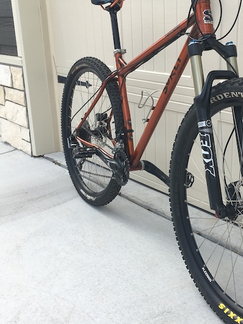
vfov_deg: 43.9
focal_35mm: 43
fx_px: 402
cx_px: 169
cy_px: 163
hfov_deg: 33.2
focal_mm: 4.15
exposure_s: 1/534
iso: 25
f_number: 2.2
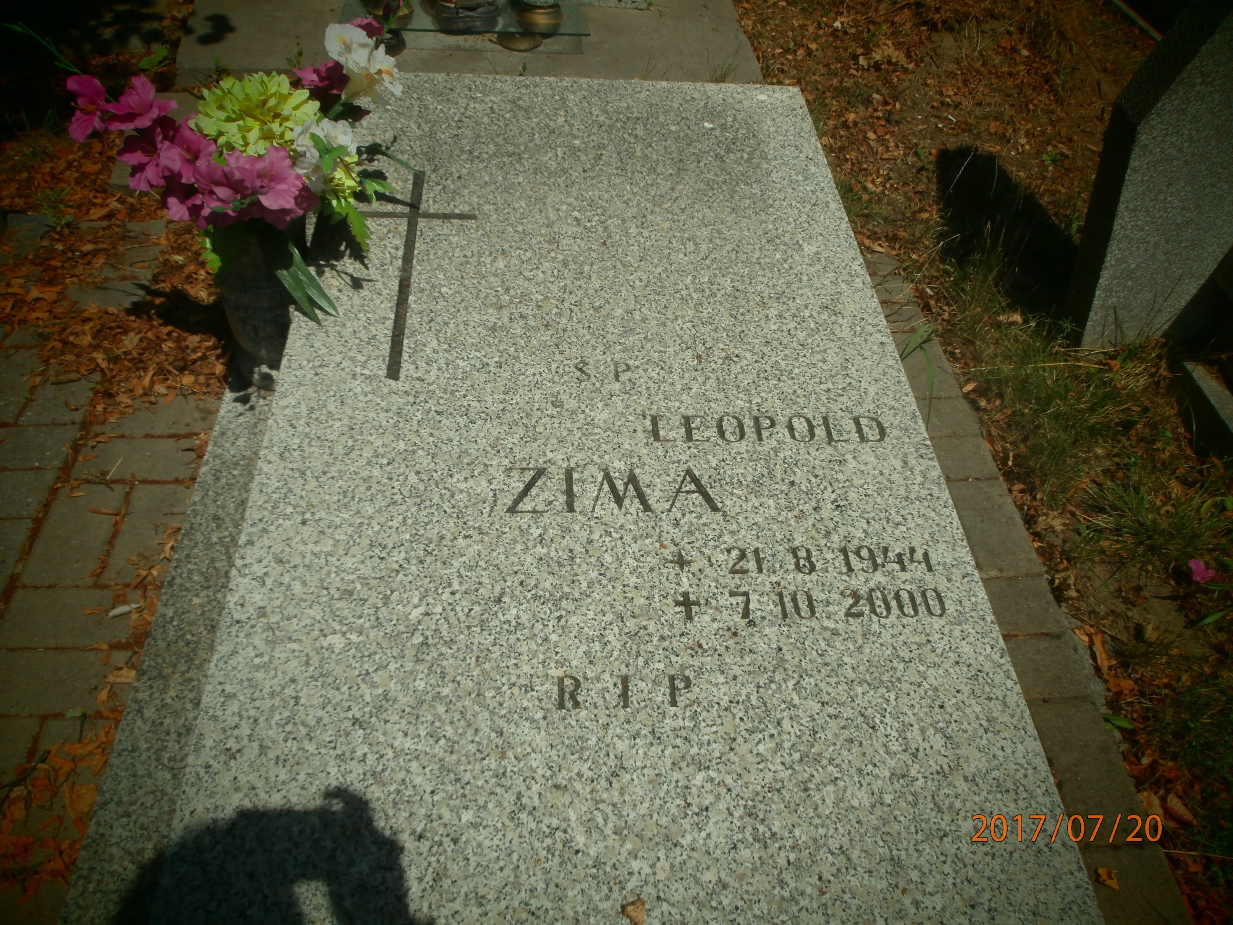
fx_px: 1069
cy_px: 462
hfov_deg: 60.0
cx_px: 616
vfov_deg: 46.8
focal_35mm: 30
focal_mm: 5.36
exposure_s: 1/320
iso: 100
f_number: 8.9
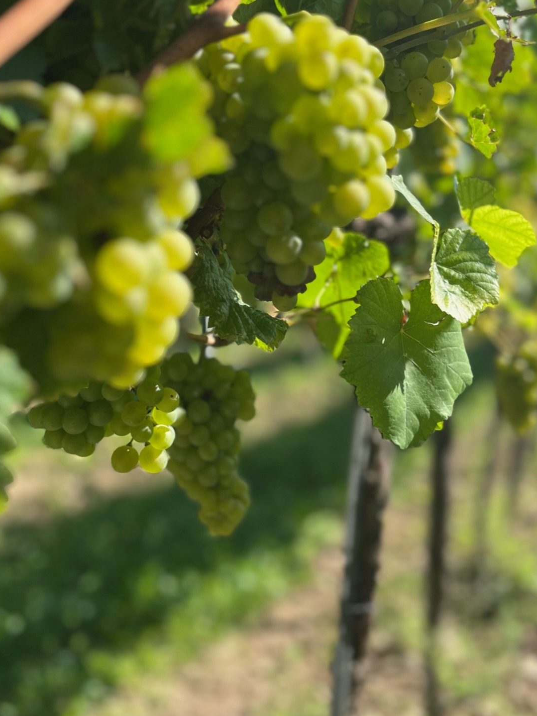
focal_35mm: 37
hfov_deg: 38.6
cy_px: 307
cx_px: 308
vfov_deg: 50.0
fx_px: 766
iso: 50
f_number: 1.6
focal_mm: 5.1
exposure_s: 1/1266
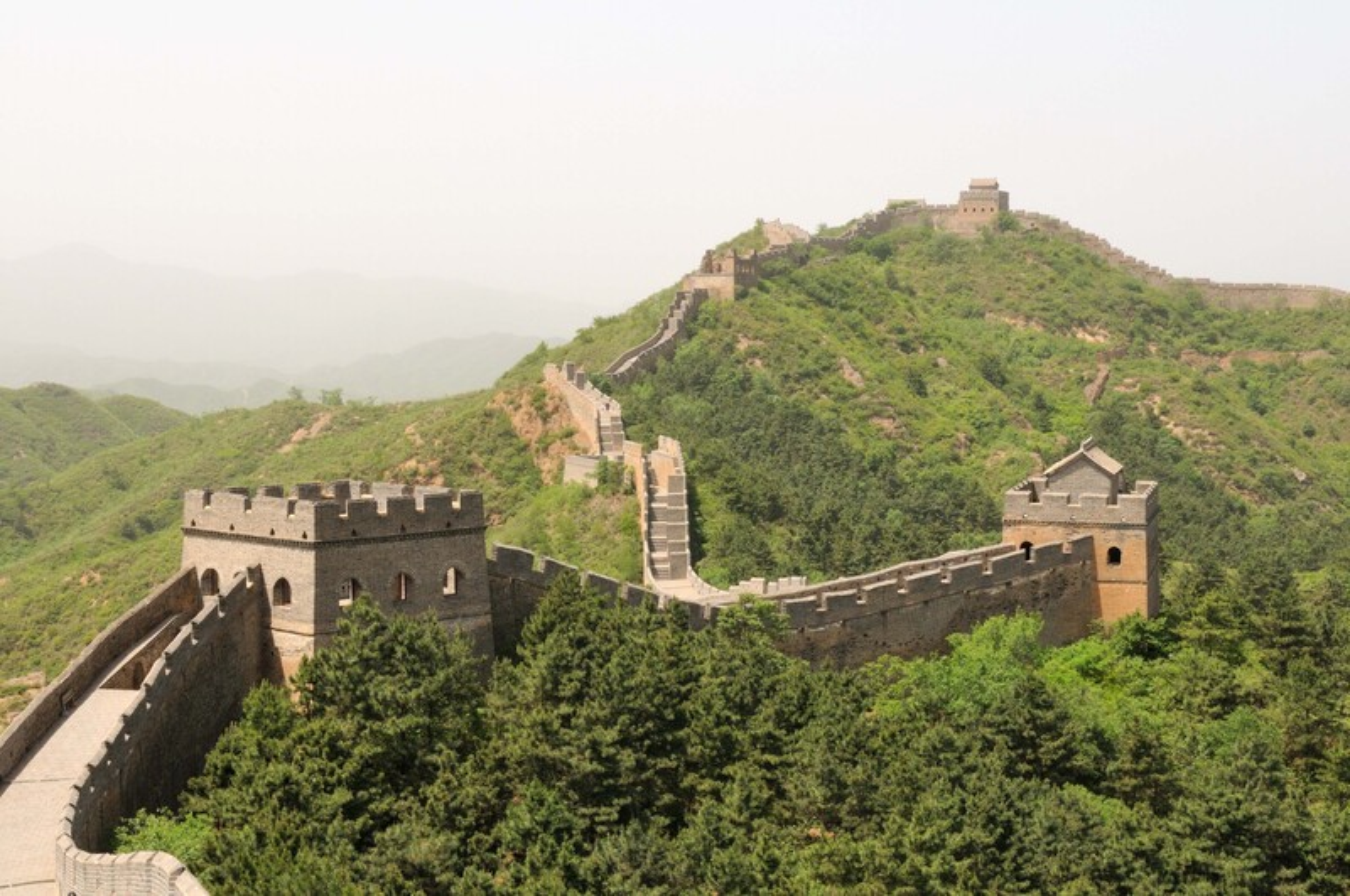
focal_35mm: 60
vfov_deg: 22.6
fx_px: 2247
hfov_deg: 33.4
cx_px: 675
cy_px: 448
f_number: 20
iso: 250
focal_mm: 40
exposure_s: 1/60
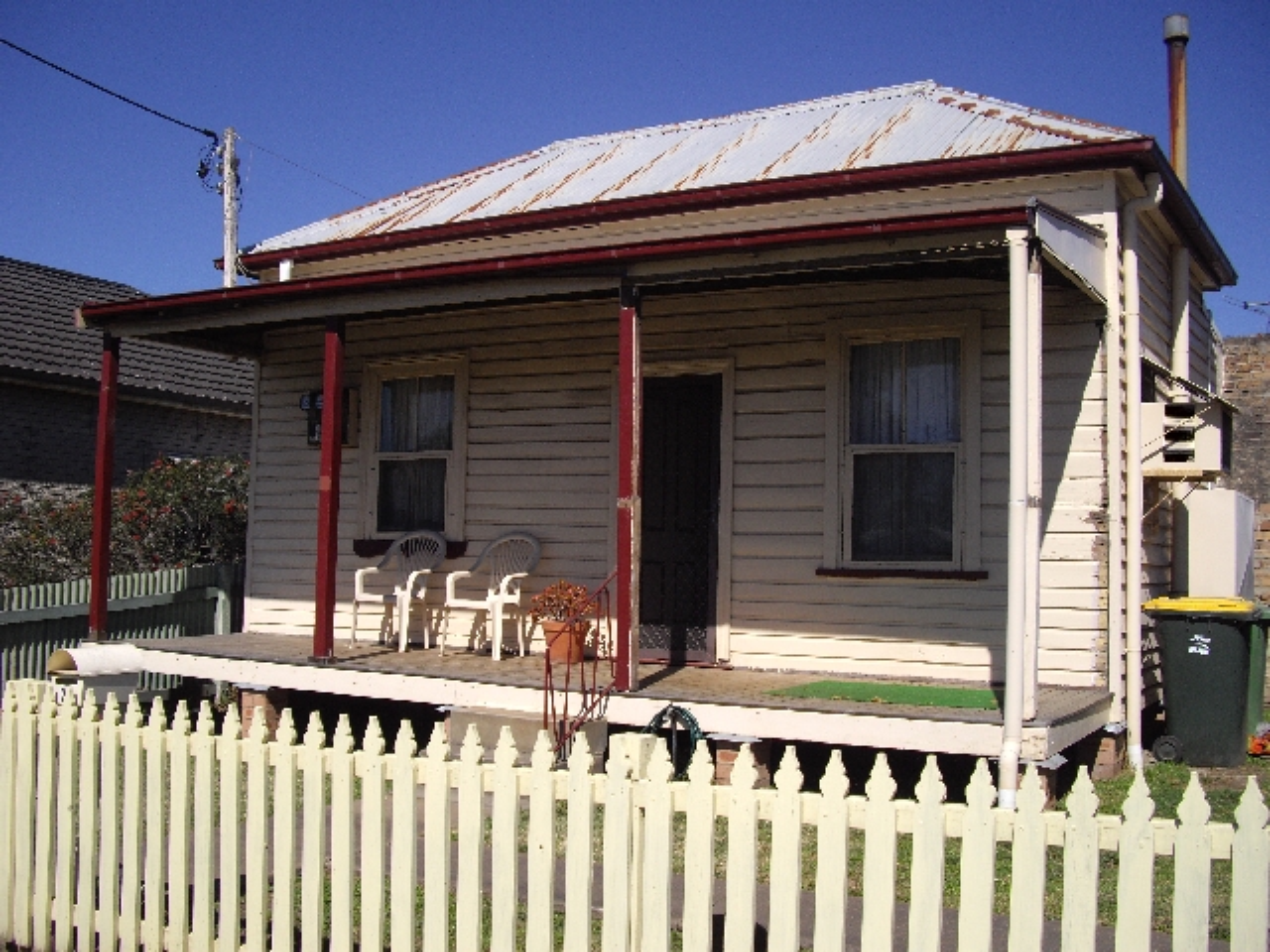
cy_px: 476
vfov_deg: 37.7
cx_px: 635
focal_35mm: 38
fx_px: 1394
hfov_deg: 49.0
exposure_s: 1/320
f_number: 8
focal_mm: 7.9
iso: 100
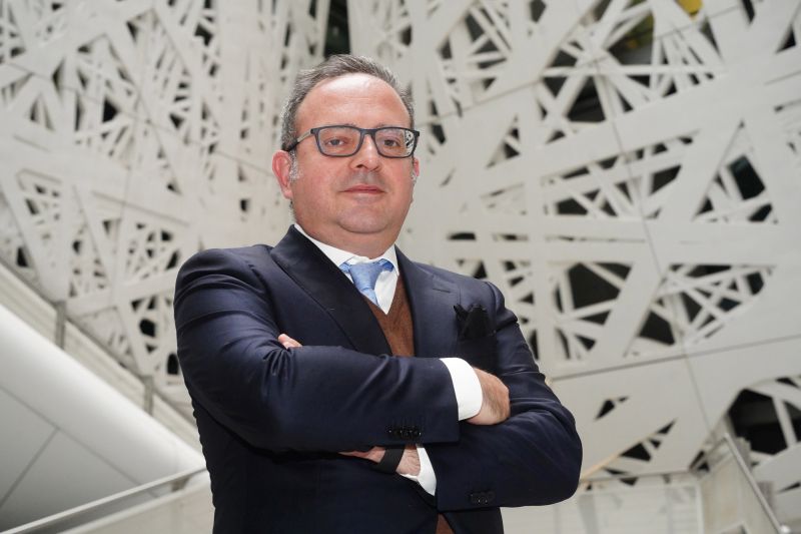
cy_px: 267
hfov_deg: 35.6
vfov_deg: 24.2
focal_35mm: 56
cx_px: 400
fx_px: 1246
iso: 6400
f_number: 7.1
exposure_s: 1/160
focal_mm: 56
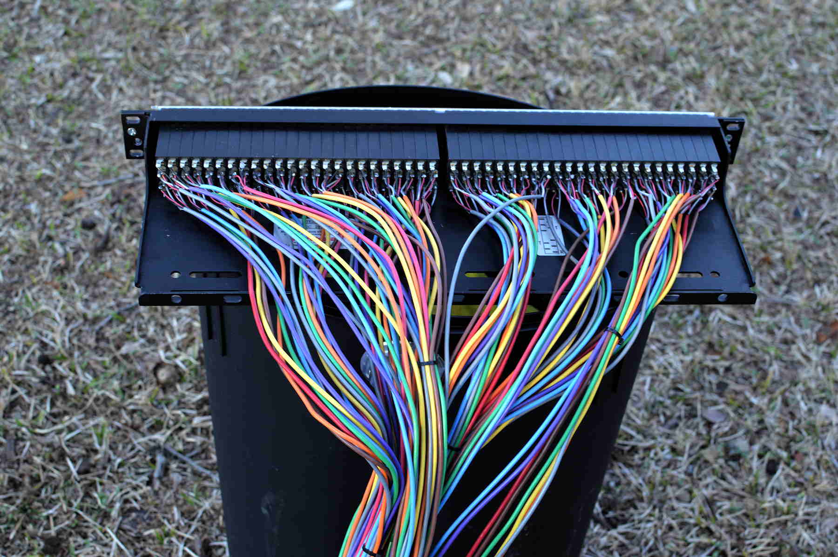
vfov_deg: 25.7
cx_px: 419
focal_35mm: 52
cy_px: 278
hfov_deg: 37.9
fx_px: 1221
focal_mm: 35
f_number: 5.6
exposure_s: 1/60
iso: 400
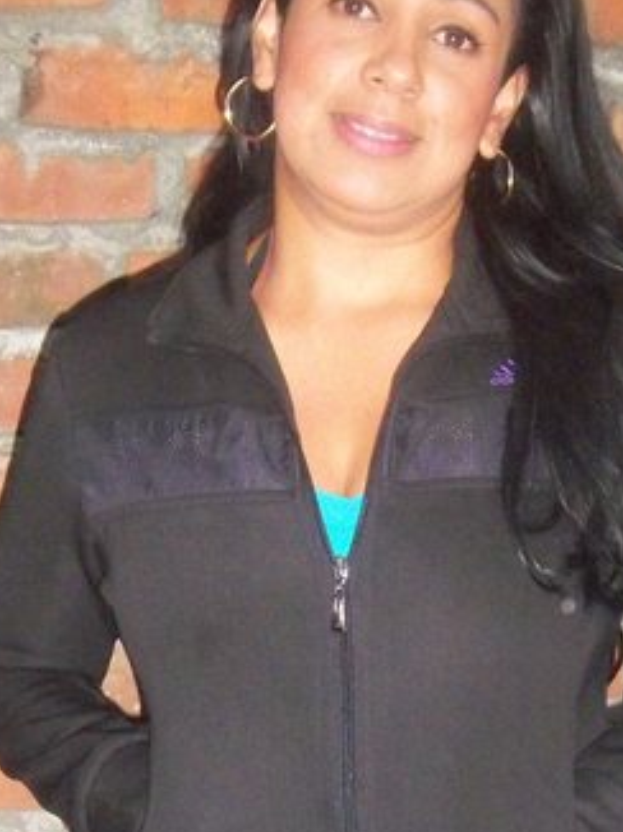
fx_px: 2066
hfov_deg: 17.1
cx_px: 276
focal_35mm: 86
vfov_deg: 22.6
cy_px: 605
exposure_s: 1/500
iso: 640
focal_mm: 6.2
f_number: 3.8
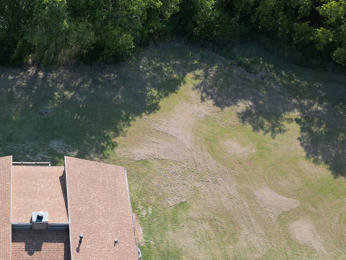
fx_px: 530
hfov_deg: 33.8
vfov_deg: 26.7
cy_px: 230
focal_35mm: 53
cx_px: 22
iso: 130
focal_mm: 6.72
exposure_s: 1/1250
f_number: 1.7
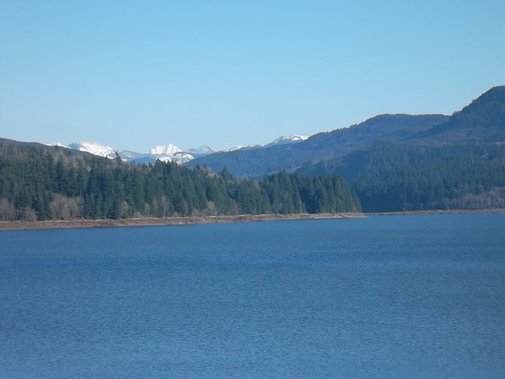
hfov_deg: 14.6
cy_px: 190
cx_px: 252
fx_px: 1969
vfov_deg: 11.0
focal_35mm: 135
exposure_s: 1/300
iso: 80
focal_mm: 24.5
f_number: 5.9
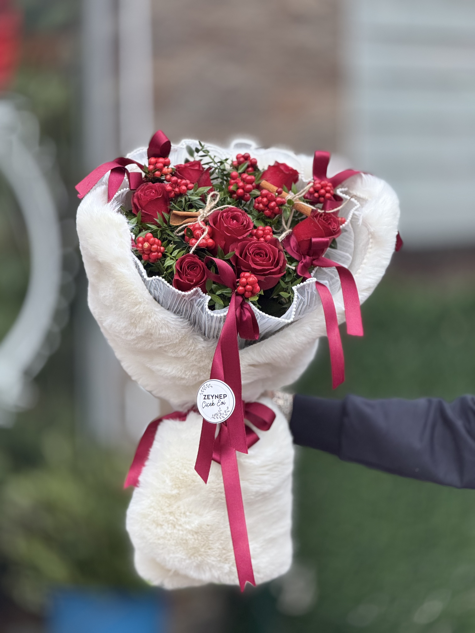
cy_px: 316
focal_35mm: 120
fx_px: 2196
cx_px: 238
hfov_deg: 12.3
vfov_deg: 16.4
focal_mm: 15.66
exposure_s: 1/100
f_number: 2.8
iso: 160
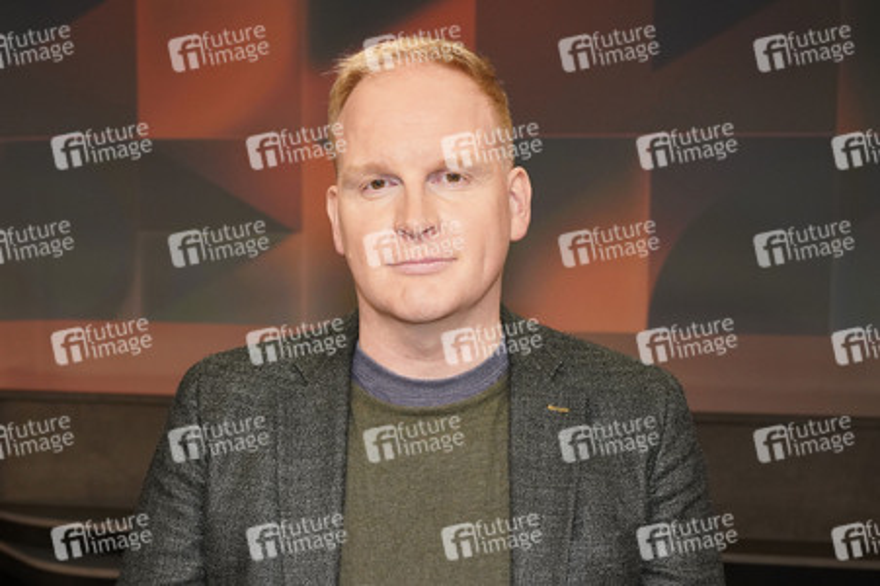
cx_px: 440
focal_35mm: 35
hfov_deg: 54.5
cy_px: 293
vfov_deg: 37.8
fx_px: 855
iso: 2000
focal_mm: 35
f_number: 5.6
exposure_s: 1/125
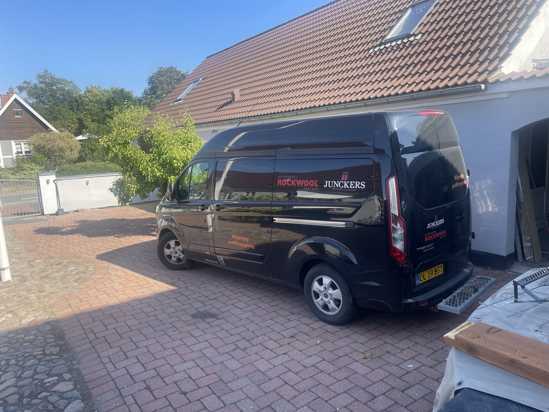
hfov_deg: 67.3
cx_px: 274
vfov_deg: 53.1
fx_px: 412
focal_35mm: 26
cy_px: 206
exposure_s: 1/1082
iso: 32
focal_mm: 4.2
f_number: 1.6
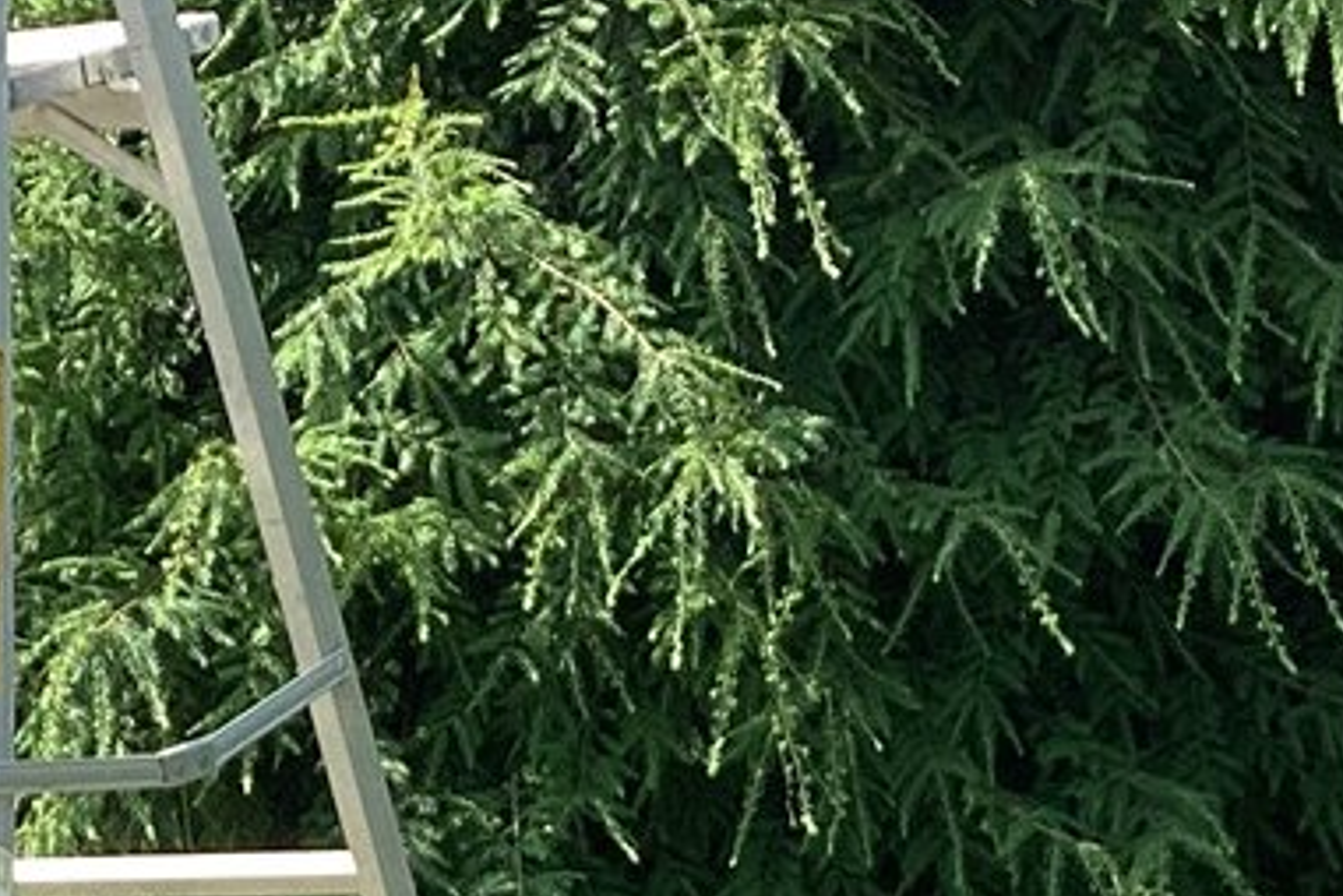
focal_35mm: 128
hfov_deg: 16.0
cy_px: 1332
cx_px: 499
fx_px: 4775
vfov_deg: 10.4
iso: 25
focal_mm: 3.3
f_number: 2.4
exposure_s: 1/536
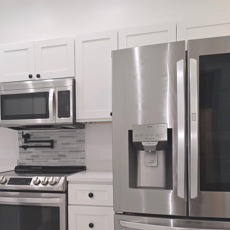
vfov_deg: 43.1
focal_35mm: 38
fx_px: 286
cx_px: 73
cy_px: 157
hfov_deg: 43.1
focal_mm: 6.3
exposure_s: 1/60
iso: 64
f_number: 1.7
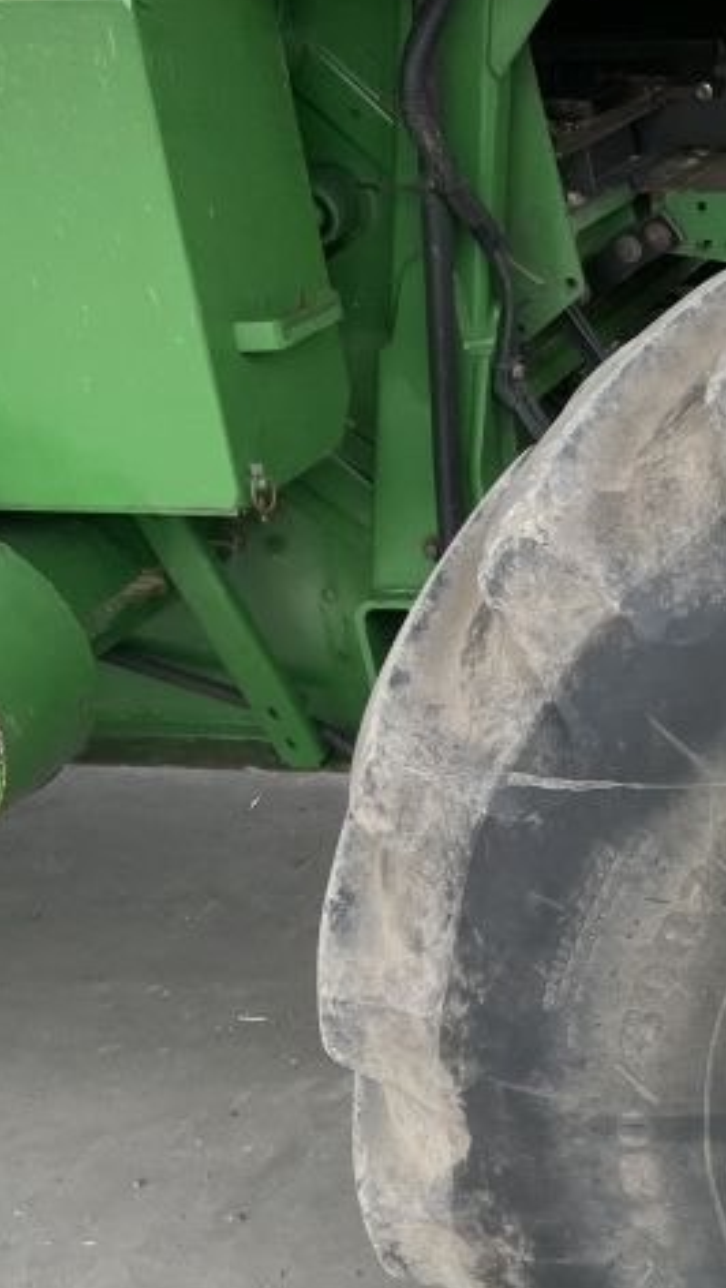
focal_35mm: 60
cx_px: 1266
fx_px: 2050
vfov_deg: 34.3
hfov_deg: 16.9
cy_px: 936
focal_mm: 4.2
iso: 32
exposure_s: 1/279
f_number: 1.6
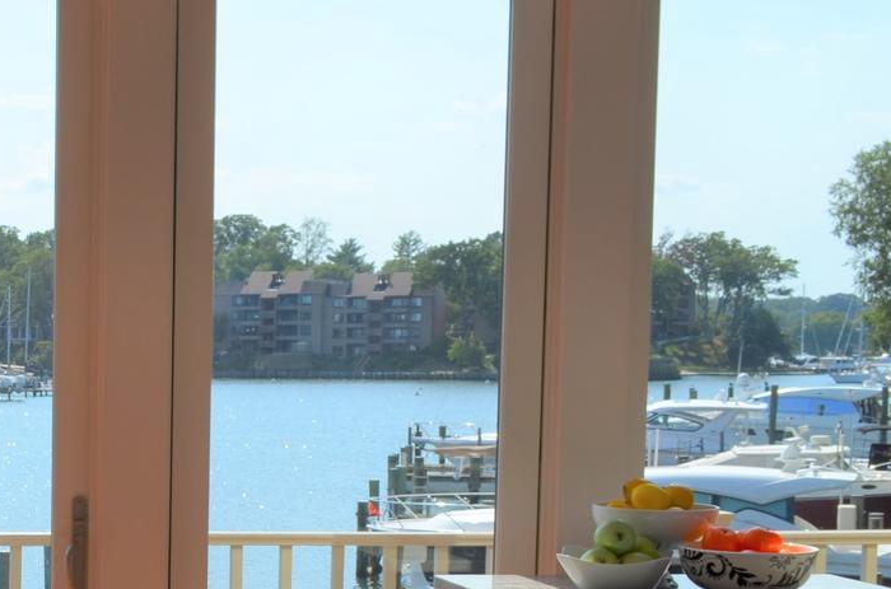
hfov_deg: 23.0
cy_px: 516
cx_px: -258
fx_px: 1950
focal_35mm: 79
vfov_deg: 17.0
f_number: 8
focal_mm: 18
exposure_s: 1/250
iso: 100
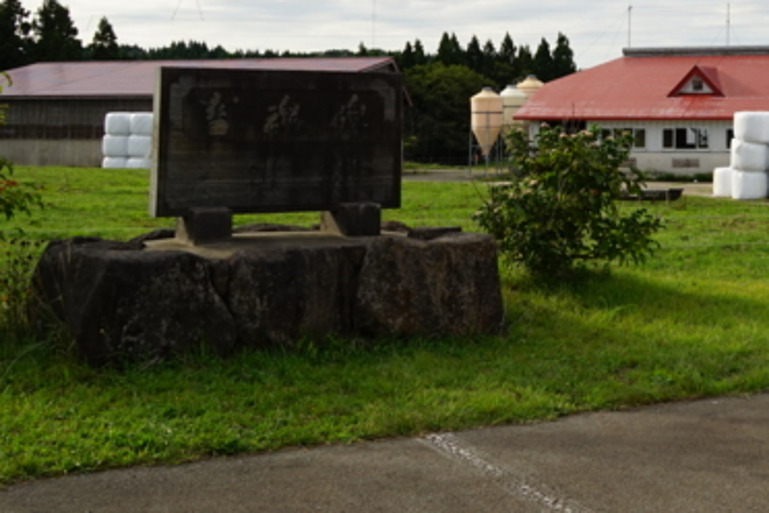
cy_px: 22
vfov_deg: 22.6
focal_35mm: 58
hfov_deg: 32.1
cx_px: 750
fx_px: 1239
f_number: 9.5
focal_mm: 18
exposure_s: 1/125
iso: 100
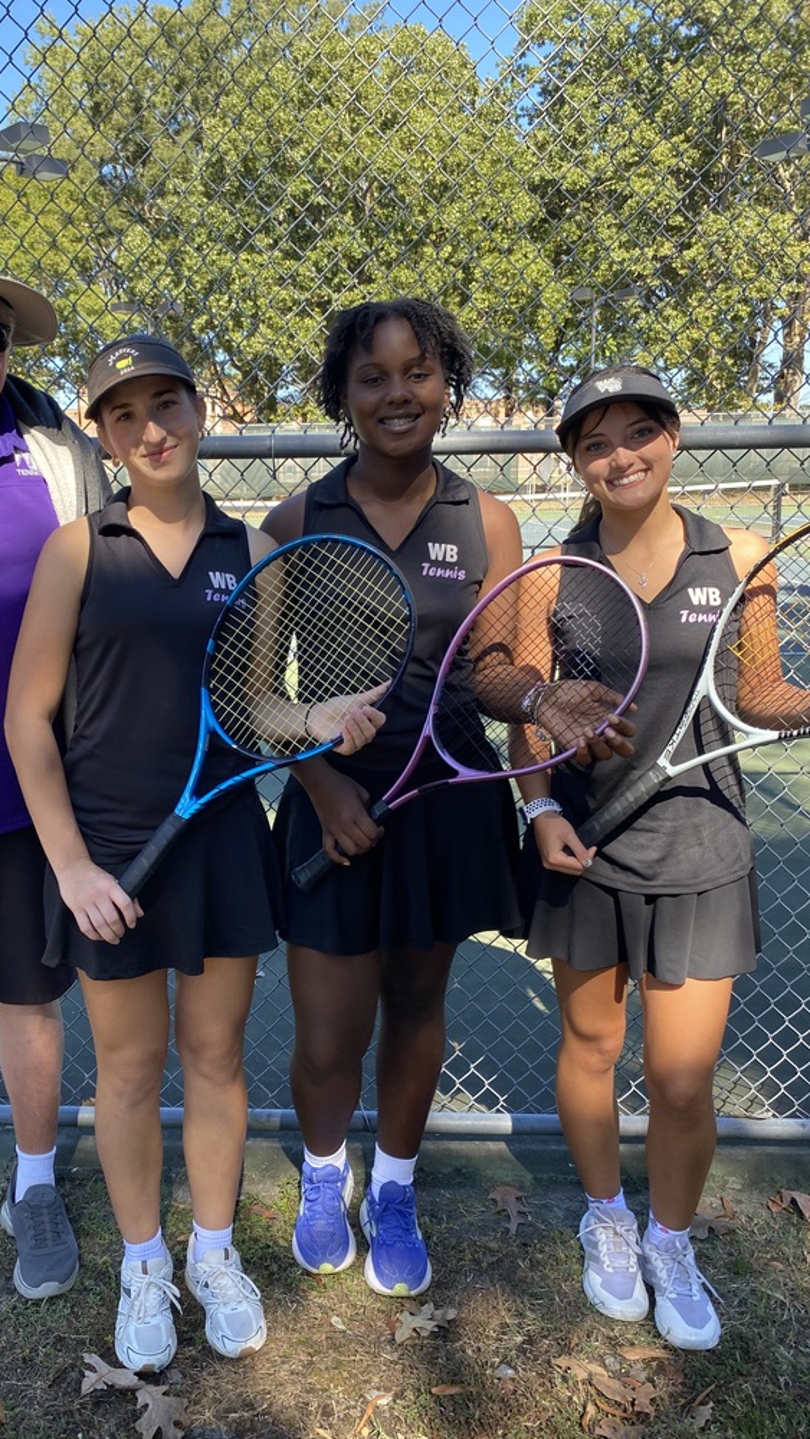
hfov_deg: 39.7
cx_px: 272
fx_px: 1107
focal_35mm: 29
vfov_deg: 66.0
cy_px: 732
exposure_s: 1/321
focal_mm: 4.25
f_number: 1.8
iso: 32
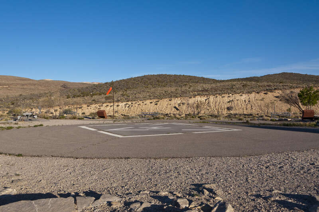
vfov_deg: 39.9
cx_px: 160
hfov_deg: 57.3
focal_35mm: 33
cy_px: 106
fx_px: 292
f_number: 9.5
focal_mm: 22
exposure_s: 1/1000
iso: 200
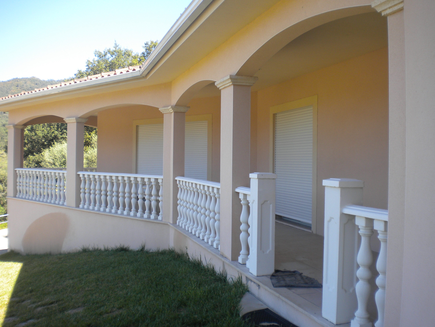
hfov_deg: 52.6
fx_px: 440
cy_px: 164
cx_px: 218
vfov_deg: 40.7
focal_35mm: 35
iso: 80
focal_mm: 6.3
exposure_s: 1/139
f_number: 4.6
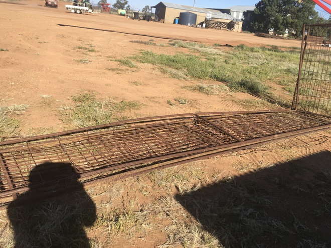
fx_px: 277
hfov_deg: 61.7
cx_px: 166
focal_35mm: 29
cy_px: 124
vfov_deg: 48.2
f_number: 2.2
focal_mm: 4.15
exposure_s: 1/1261
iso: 25
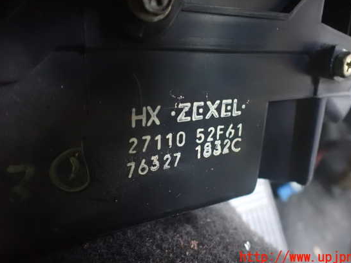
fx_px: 335
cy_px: 121
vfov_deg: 42.9
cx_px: 192
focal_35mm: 33
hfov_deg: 55.3
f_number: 2.3
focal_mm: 5.4
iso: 1600
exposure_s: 1/20
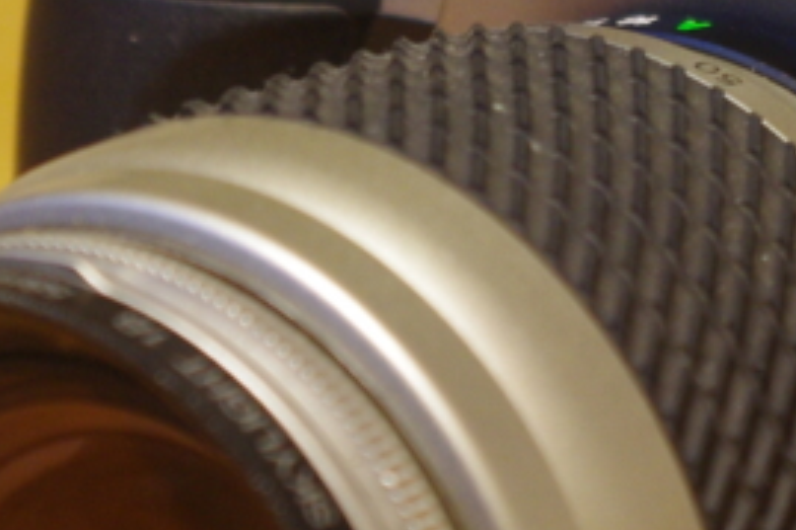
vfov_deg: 4.4
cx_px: 687
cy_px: 391
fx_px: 6894
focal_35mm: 312
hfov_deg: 6.6
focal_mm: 55
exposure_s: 1/25
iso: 800
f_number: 7.1
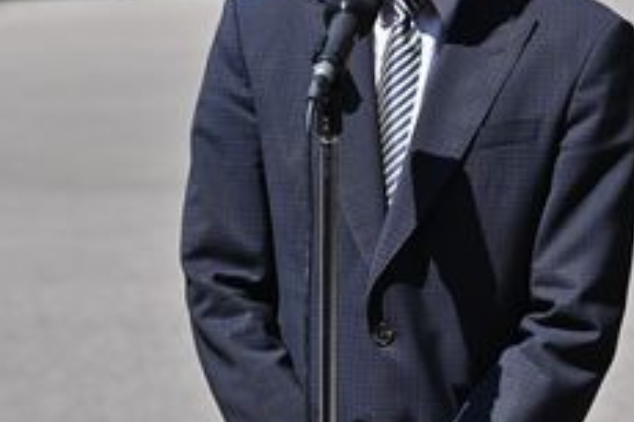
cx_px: 430
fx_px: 5508
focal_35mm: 313
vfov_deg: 4.4
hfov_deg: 6.6
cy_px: 161
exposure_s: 1/400
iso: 100
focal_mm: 120
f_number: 6.3
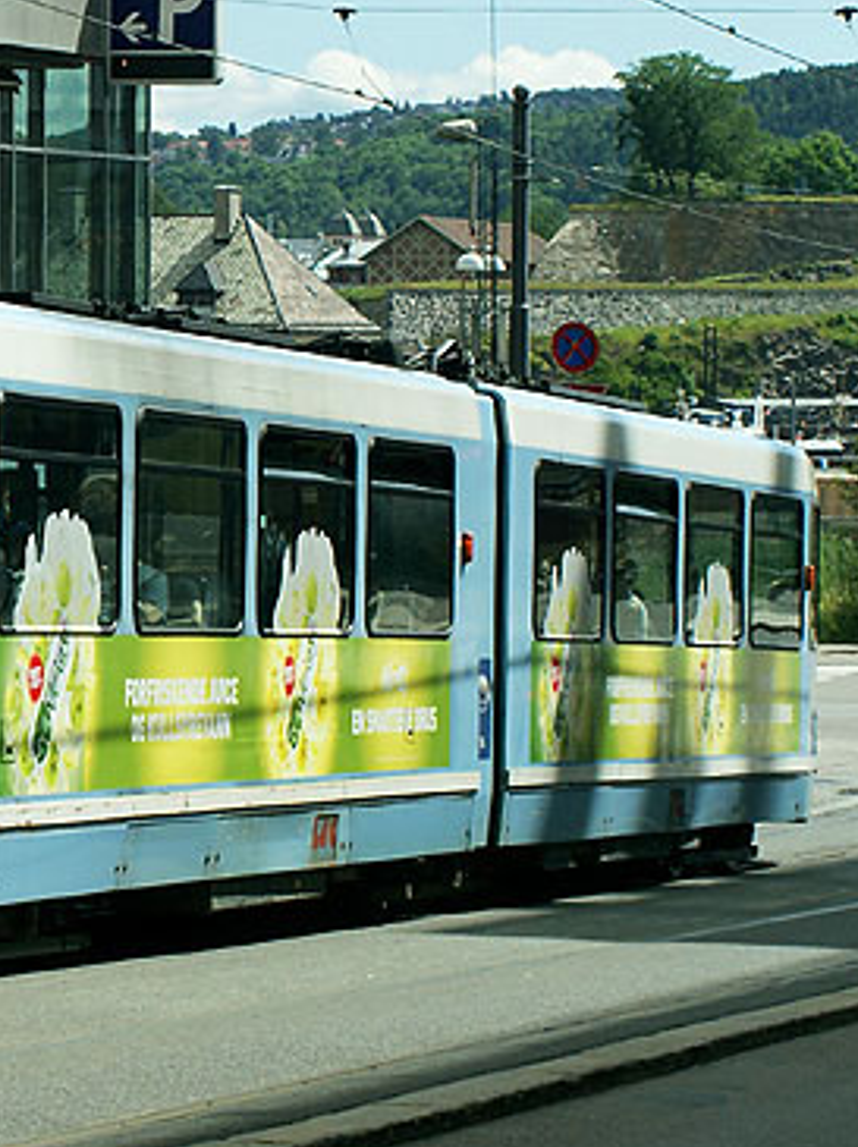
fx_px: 5363
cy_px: 456
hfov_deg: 9.1
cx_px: -110
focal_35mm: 162
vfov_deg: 12.2
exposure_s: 1/640
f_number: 7.1
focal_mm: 40
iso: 200
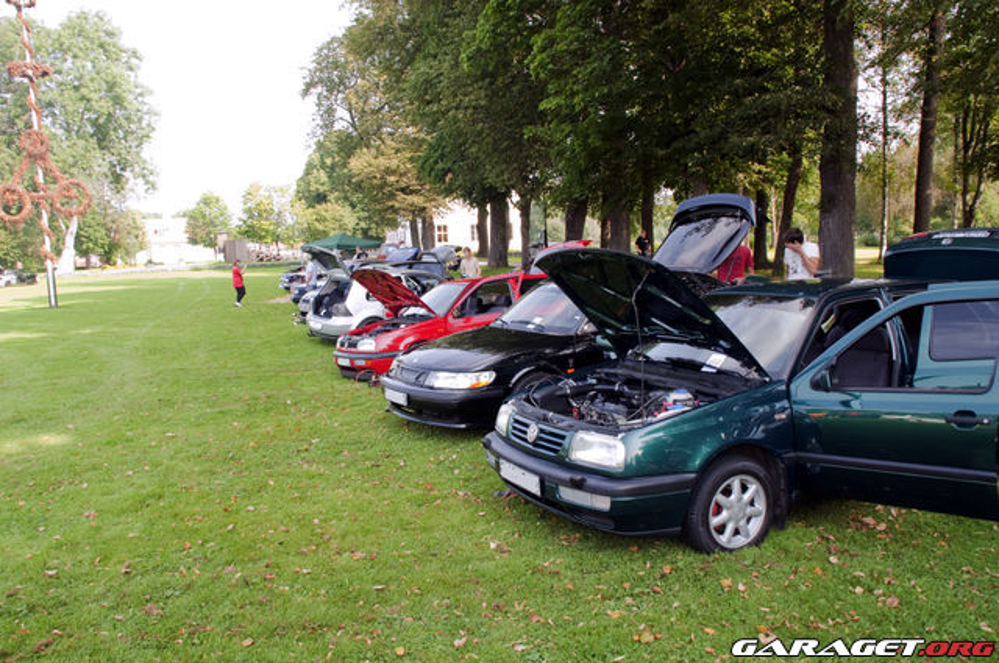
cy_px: 332
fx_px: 748
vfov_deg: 47.8
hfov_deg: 67.4
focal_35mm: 27
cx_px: 500
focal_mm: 18
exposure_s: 1/125
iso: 800
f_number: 9
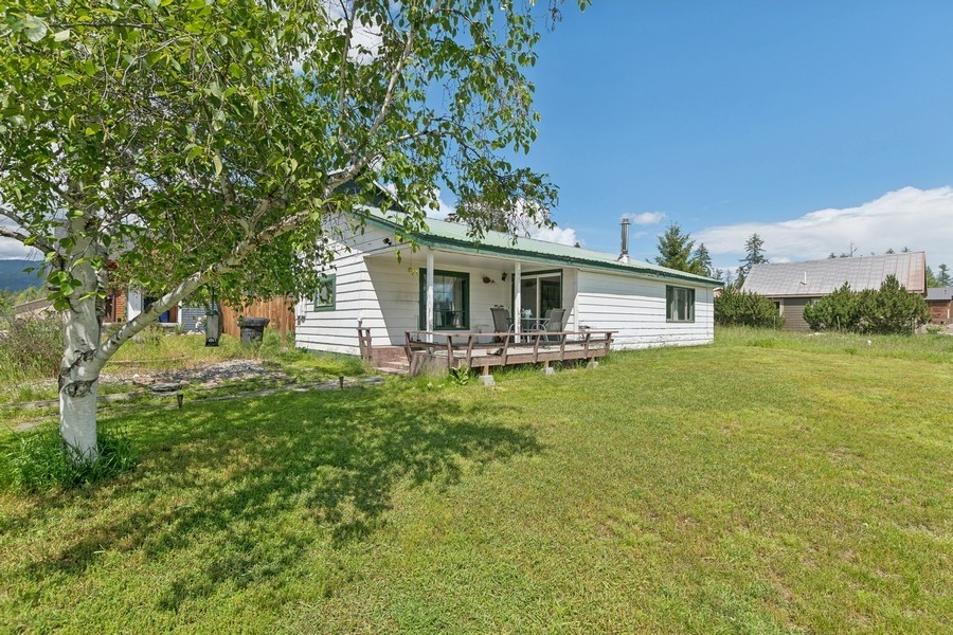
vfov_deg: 73.7
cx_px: 476
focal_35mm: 16
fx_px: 424
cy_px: 318
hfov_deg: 96.7
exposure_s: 1/640
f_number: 6.3
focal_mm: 11
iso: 100
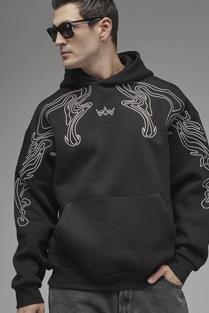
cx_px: 112
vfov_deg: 22.6
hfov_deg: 15.2
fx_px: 784
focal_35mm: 90
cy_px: 150
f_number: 7.1
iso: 64
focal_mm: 50
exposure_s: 1/125
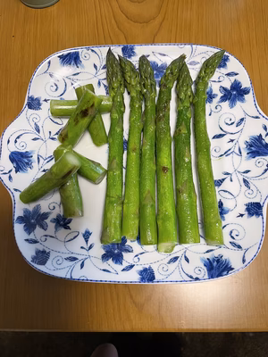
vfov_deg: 67.3
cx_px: 134
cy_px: 178
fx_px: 268
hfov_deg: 53.1
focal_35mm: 26
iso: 125
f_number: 1.6
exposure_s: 1/89
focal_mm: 4.2
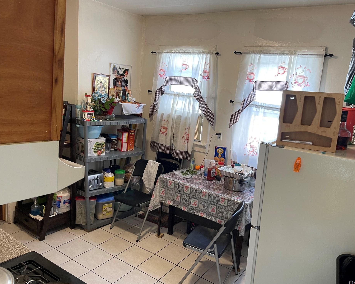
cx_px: 191
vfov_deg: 53.2
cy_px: 140
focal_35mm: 27
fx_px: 284
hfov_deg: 64.0
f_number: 1.6
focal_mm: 5.1
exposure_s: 1/60
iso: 100
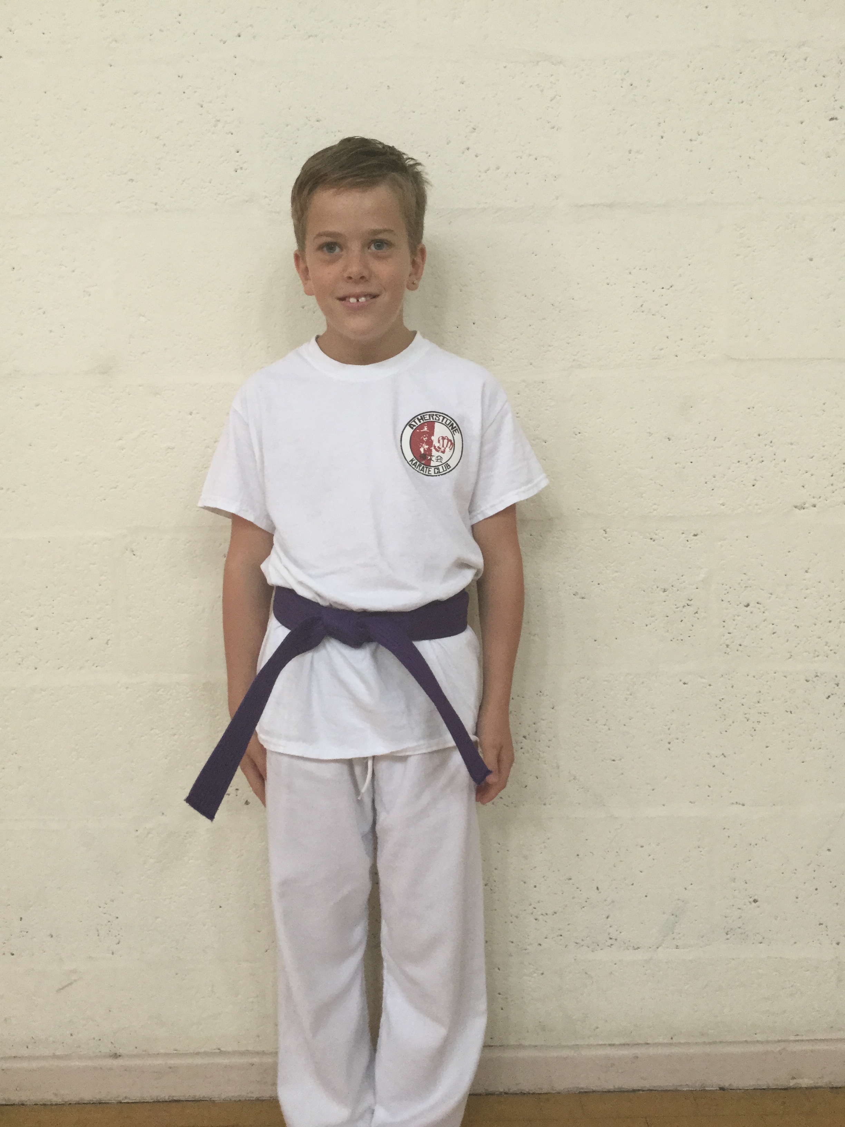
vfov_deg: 58.4
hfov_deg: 45.4
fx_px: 1009
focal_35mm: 31
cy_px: 564
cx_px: 422
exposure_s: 1/30
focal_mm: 3.3
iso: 64
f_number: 2.4
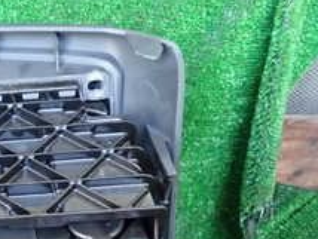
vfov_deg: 17.4
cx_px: -116
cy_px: 209
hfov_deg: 20.8
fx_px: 773
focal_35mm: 84
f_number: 2.3
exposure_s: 1/30
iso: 500
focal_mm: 5.4
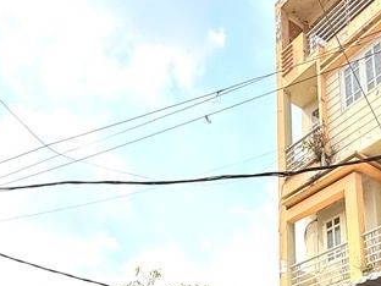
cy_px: 330
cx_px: 184
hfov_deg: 41.2
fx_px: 506
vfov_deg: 28.1
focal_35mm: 46
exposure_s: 1/3663
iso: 50
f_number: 2.2
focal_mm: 2.22
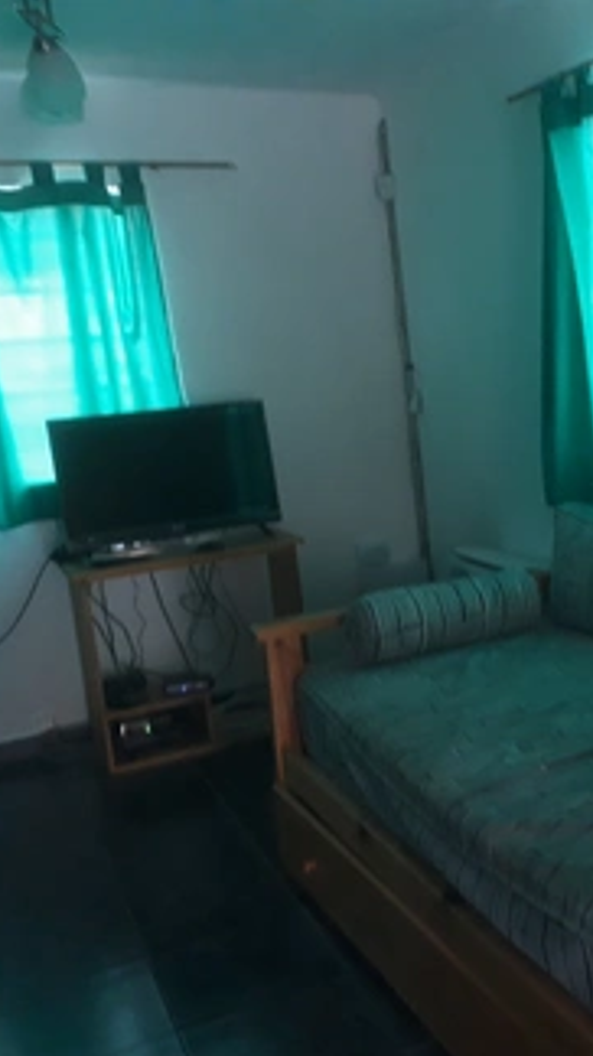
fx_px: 1119
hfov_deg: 27.7
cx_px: 616
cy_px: 535
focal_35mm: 40
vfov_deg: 50.5
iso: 200
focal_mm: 3.6
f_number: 1.9
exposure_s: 1/33
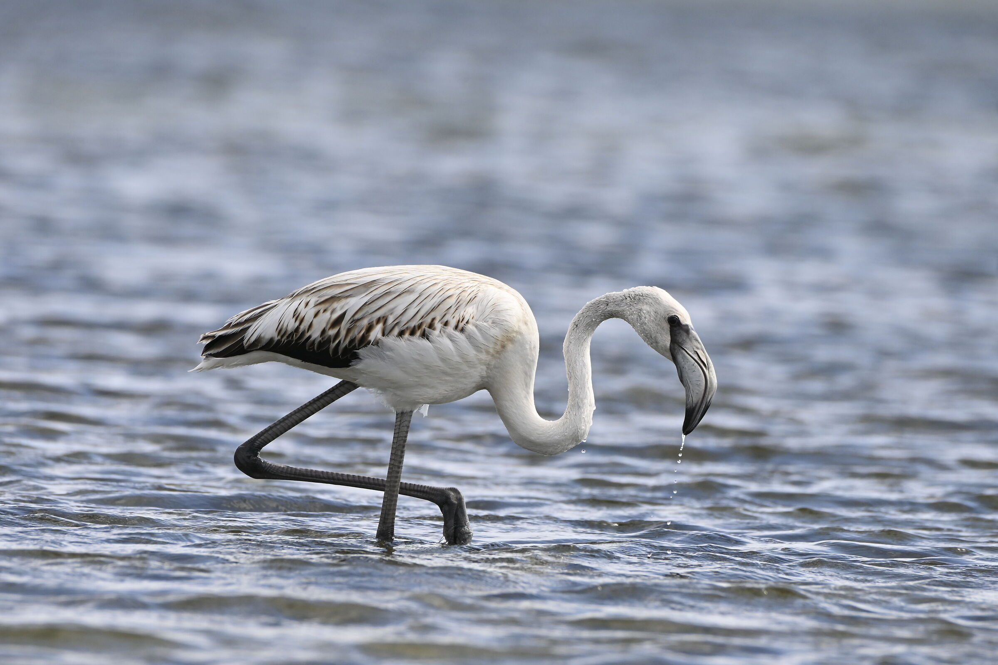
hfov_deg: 2.7
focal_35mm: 750
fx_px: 20790
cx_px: 499
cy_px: 332
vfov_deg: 1.8
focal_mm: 500
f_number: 7.1
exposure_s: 1/1250
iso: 400
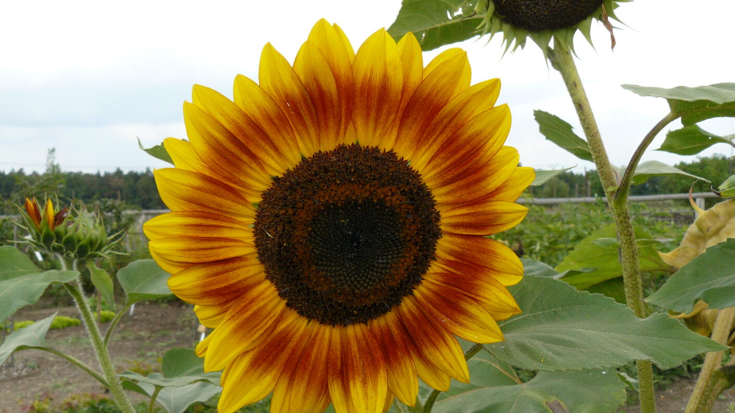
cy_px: 237
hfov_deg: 50.5
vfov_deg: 29.7
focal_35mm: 40
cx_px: 362
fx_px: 780
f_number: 5.6
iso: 100
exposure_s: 1/125
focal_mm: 6
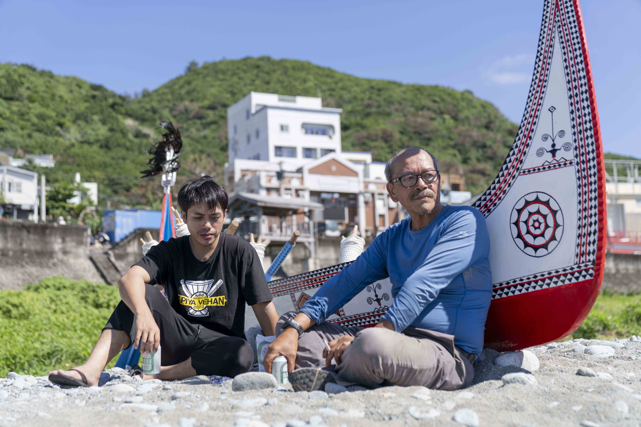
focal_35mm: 49
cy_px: 214
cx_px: 320
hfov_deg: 40.3
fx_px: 872
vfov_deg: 27.5
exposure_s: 1/3200
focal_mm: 49
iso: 200
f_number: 2.8
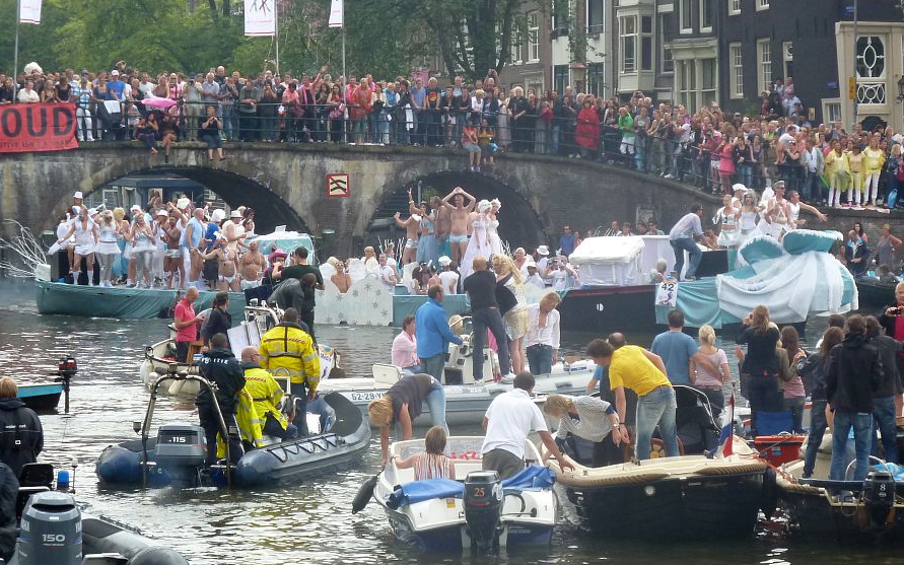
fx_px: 3573
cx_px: 453
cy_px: 205
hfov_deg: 14.4
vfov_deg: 9.0
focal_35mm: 145
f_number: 4.4
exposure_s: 1/160
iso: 160
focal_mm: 19.5
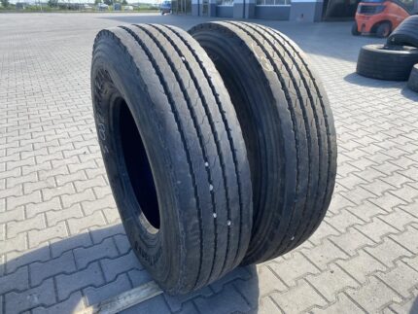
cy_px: 157
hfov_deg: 67.3
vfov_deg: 53.1
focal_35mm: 26
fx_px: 314
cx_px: 209
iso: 32
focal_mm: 4.25
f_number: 1.8
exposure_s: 1/426
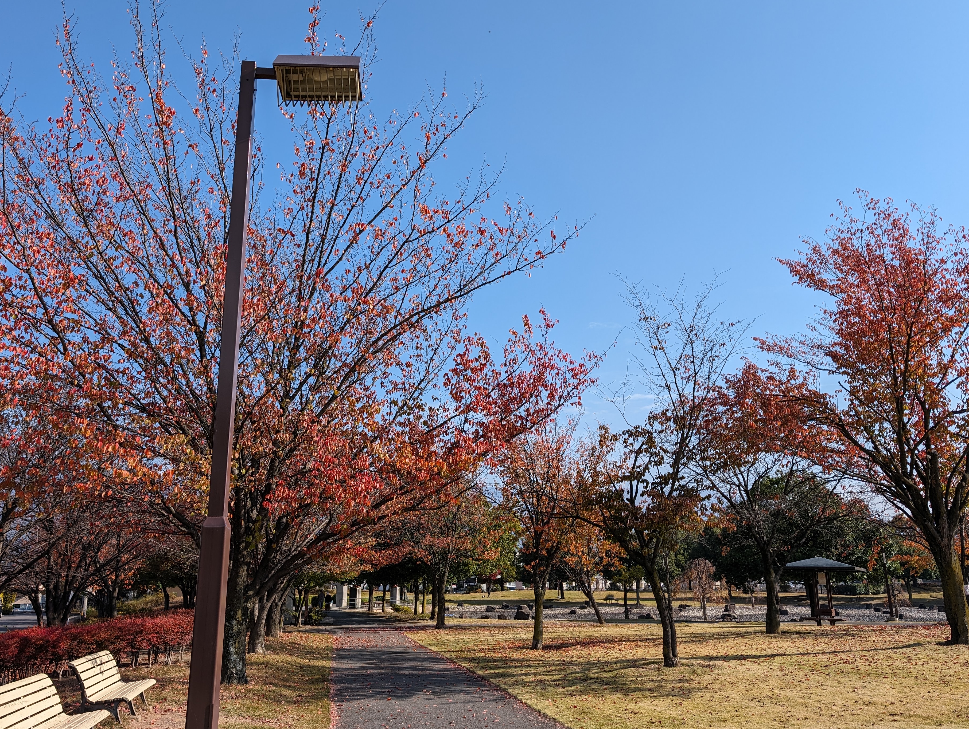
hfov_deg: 65.2
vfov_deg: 51.4
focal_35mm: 27
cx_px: 473
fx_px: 757
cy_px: 348
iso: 19
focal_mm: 6.9
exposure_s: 1/992
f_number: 1.68
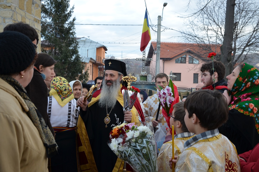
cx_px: 130
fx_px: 258
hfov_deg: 53.2
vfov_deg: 36.7
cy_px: 86
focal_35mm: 36
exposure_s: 1/80
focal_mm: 24
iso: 400
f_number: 4.5
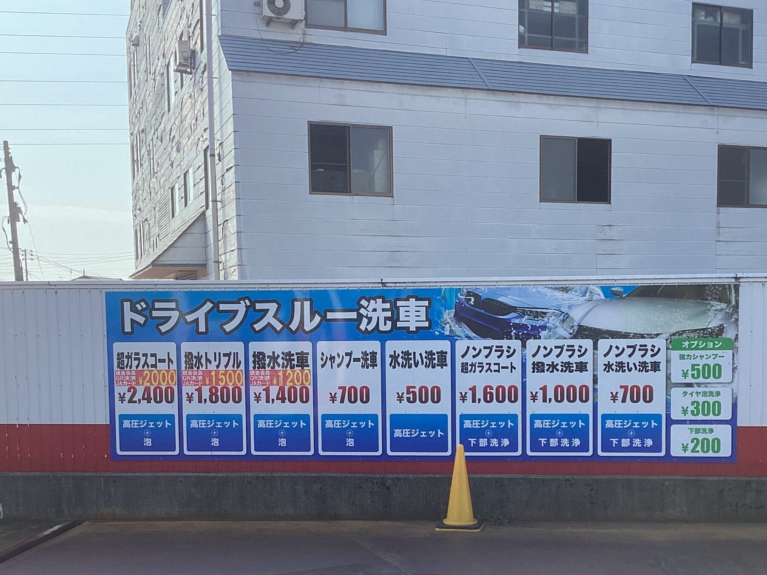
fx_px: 975
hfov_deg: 42.9
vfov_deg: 32.6
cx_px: 422
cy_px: 388
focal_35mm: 44
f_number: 2.4
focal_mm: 3.3
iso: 25
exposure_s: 1/1018
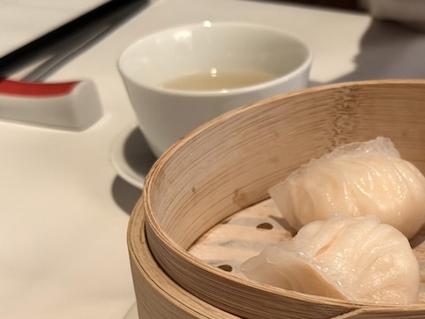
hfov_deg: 19.5
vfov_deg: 14.7
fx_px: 1216
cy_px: 304
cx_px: 384
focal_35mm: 99
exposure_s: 1/33
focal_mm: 6.76
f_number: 1.78
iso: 320
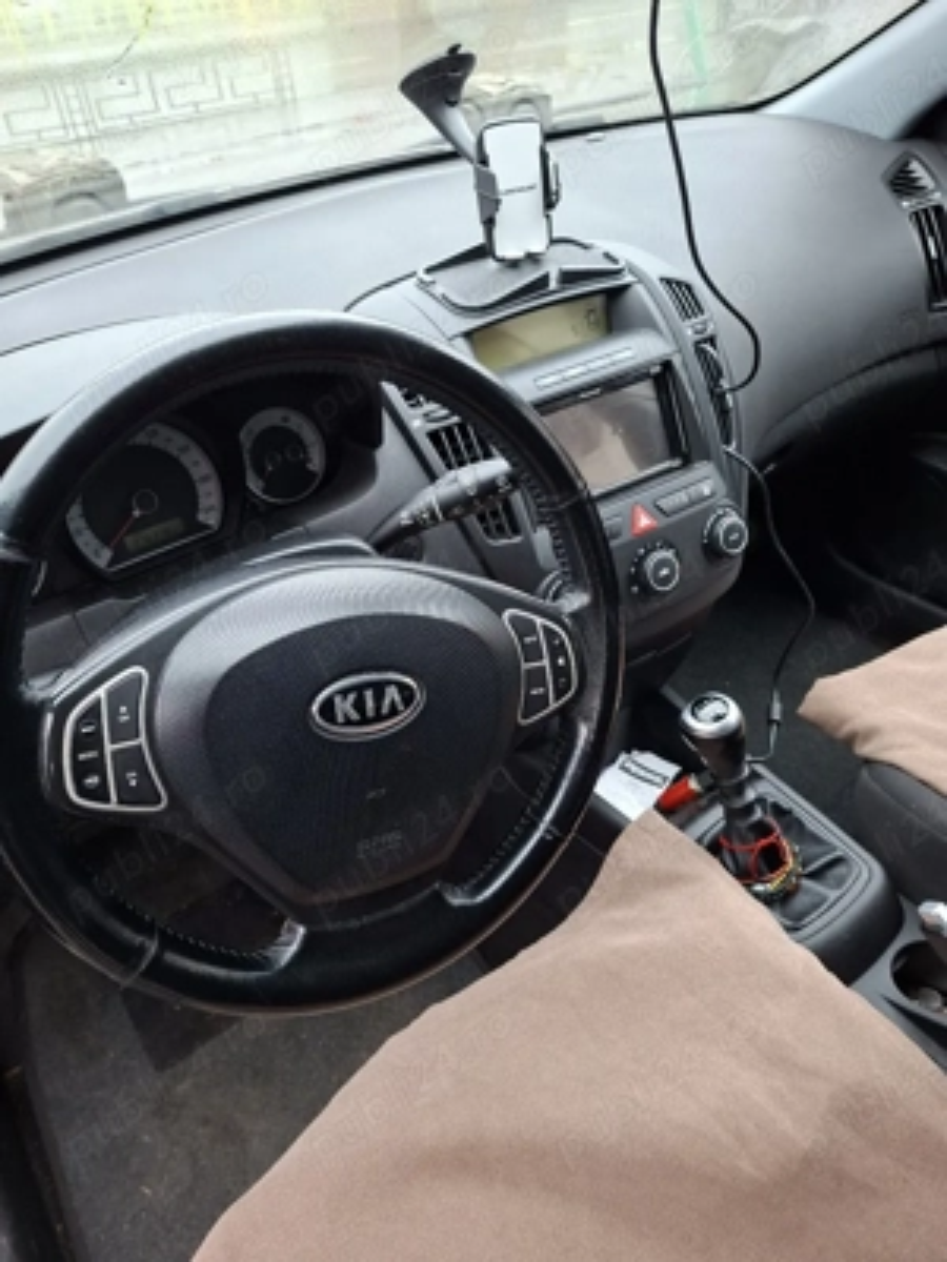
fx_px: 839
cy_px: 631
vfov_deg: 73.9
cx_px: 474
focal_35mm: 23
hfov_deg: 58.9
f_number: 1.8
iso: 200
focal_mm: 5.54
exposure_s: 1/50
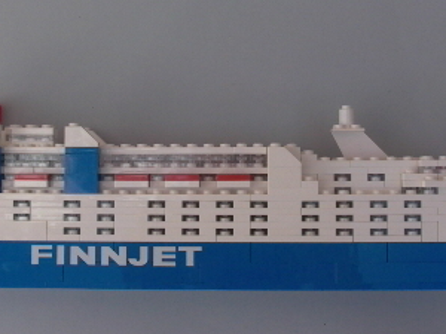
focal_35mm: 81
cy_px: 95
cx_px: 180
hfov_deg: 24.1
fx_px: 1044
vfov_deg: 18.1
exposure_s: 1/435
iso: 100
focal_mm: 7.92
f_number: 4.17
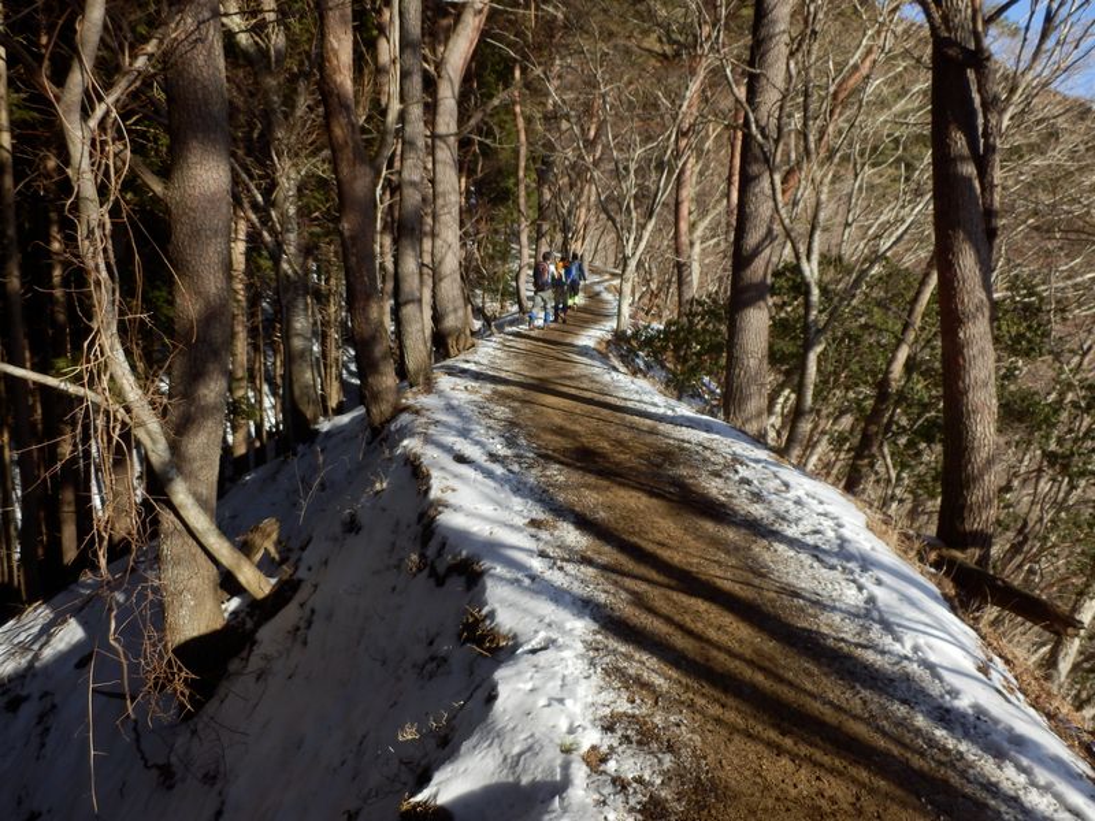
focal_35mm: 24
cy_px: 410
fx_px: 759
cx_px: 548
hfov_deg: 71.6
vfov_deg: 56.8
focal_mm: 4.2
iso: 80
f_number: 3
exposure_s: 1/640
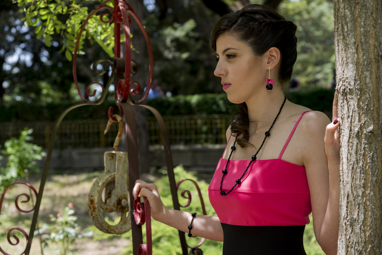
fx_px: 743
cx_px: 191
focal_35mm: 70
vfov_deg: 19.5
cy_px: 128
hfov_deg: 28.8
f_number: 5.6
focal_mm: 70
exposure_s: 1/60
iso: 100
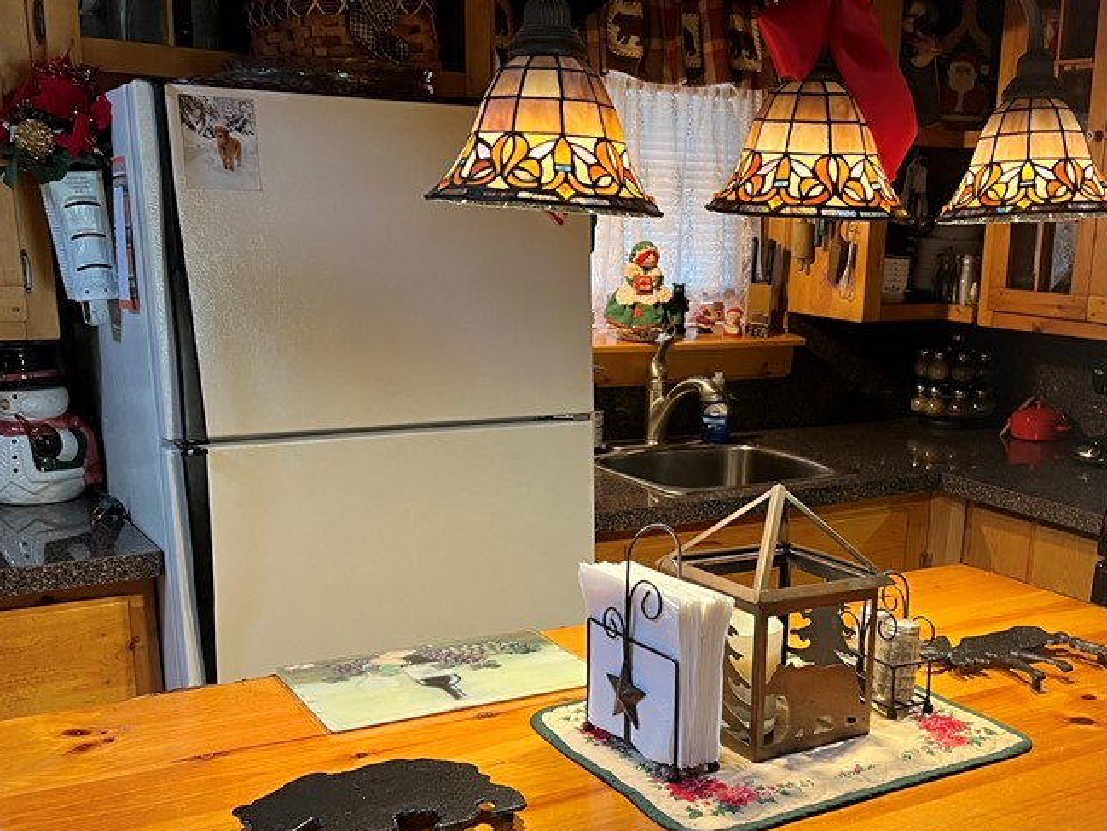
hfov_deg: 45.3
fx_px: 1311
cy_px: 580
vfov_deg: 34.7
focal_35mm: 41
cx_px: 711
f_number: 1.5
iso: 125
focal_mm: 5.7
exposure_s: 1/60
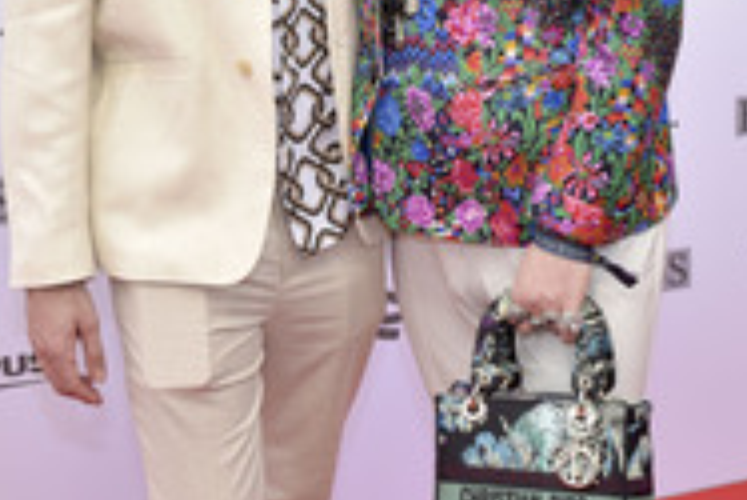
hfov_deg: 26.3
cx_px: 354
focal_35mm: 77
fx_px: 1599
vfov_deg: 17.2
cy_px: -36
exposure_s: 1/250
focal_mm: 32
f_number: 6.3
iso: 400
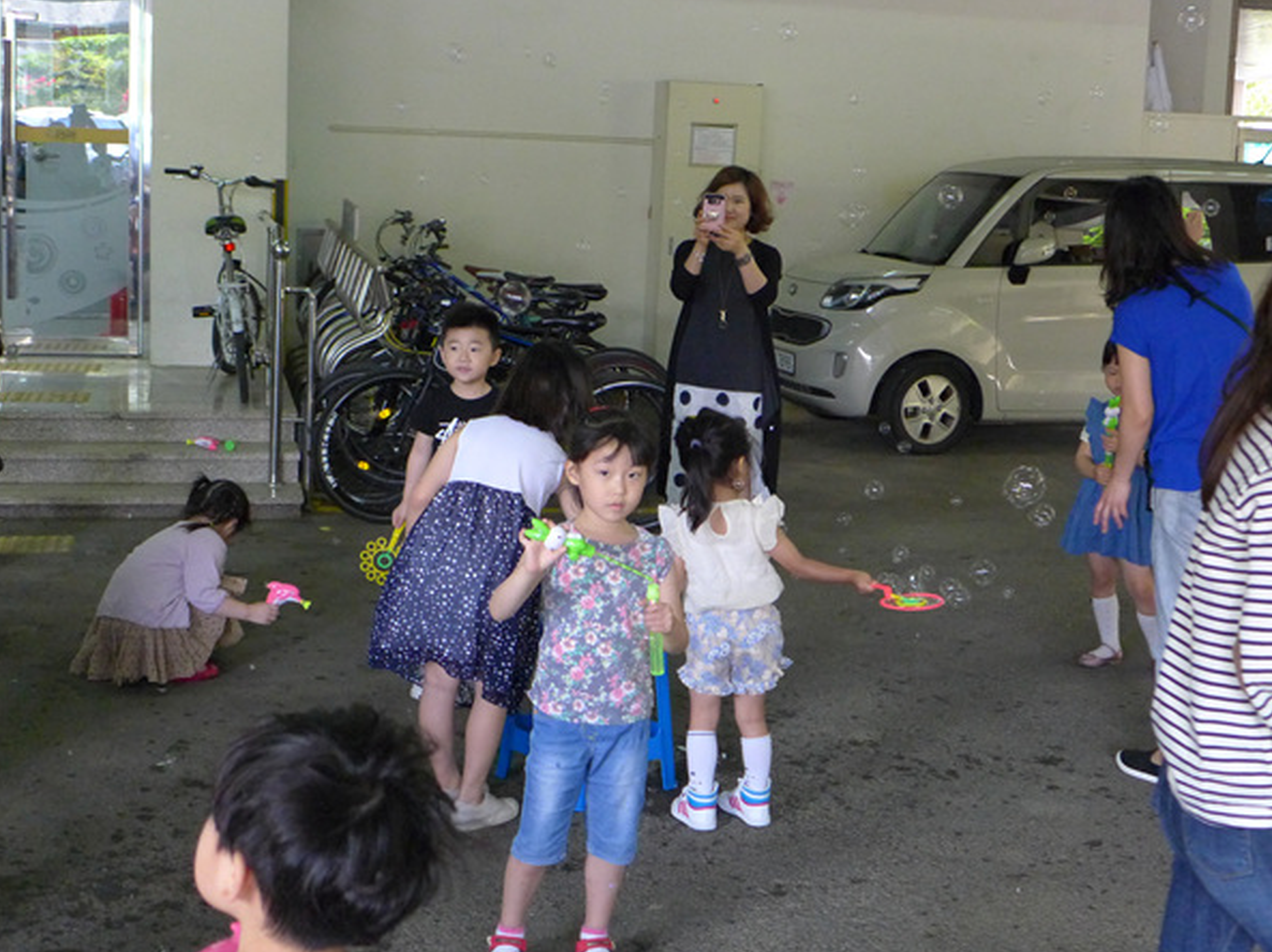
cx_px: 661
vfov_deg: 27.0
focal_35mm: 54
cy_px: 459
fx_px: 1983
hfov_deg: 35.6
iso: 800
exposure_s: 1/320
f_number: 1.9
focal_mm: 9.8
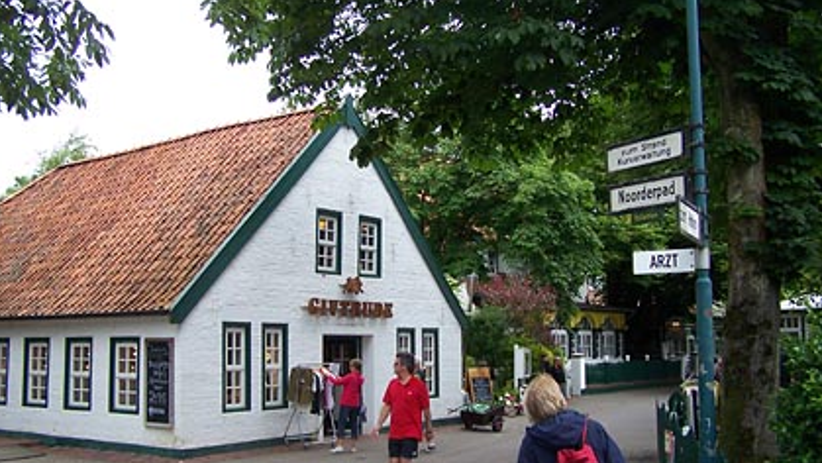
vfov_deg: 28.3
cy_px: 274
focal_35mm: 42
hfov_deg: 48.3
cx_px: 407
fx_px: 916
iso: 64
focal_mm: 6.3
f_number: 2.8
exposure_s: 1/125
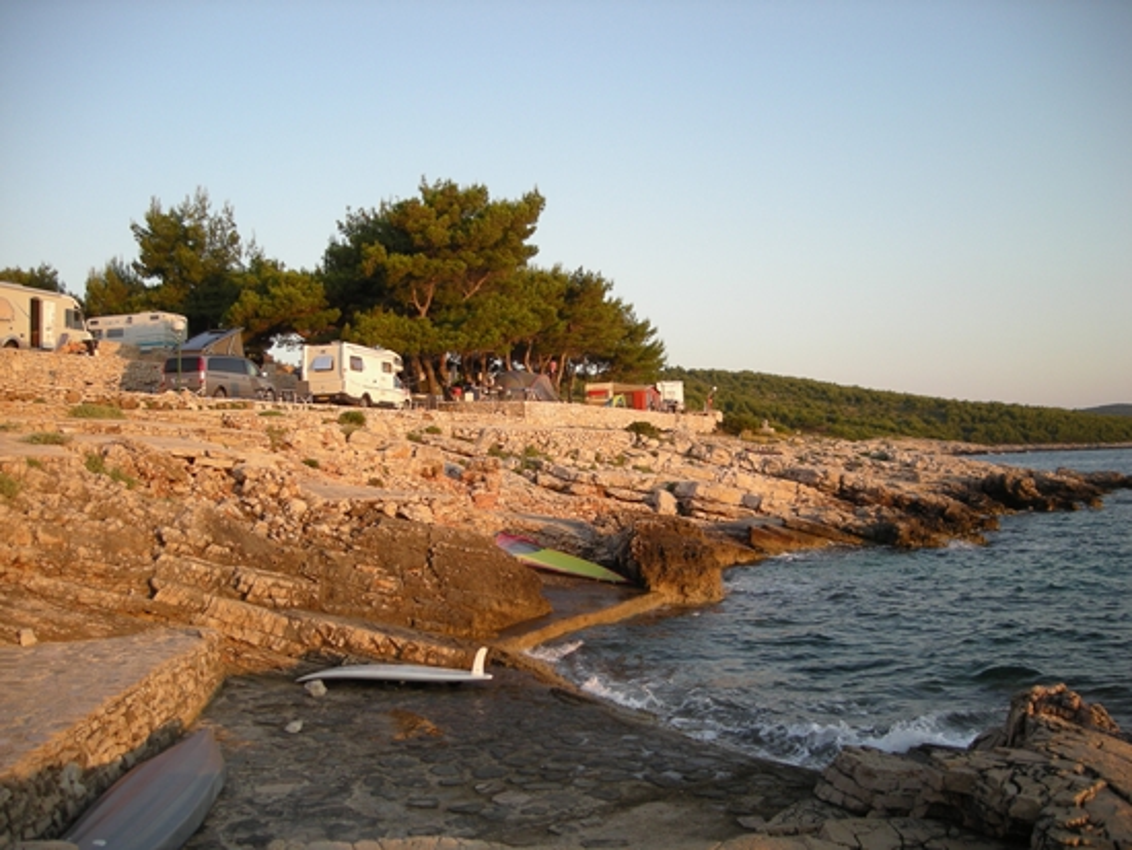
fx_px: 1145
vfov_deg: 40.7
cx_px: 566
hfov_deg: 52.6
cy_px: 425
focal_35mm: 35
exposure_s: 1/150
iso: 50
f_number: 2.8
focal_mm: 5.7
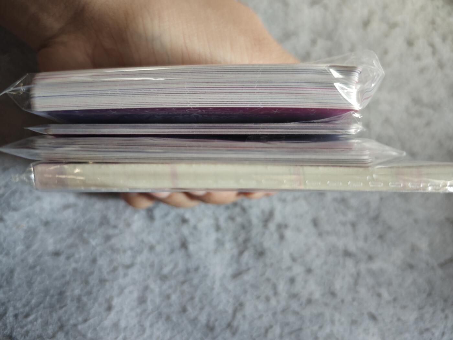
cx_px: 226
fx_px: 301
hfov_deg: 73.9
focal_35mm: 23
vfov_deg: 58.9
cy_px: 170
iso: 200
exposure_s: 1/100
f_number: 1.6
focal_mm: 6.55
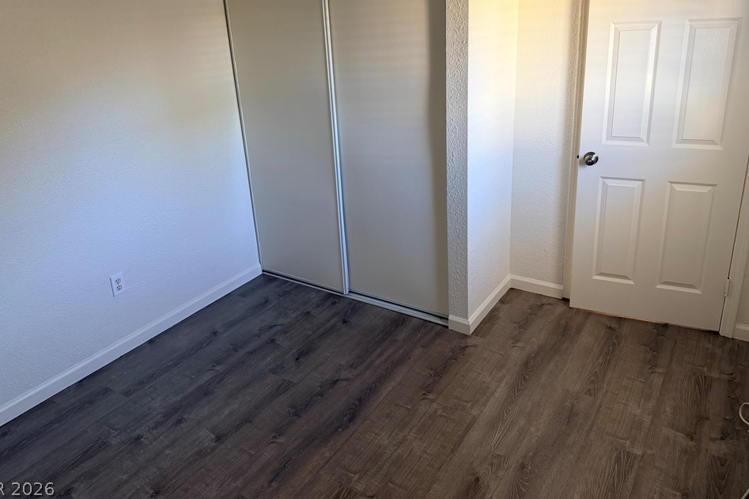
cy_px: 198
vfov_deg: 47.6
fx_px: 562
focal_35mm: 27
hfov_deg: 67.4
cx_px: 373
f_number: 1.78
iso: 200
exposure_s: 1/84
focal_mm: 6.76
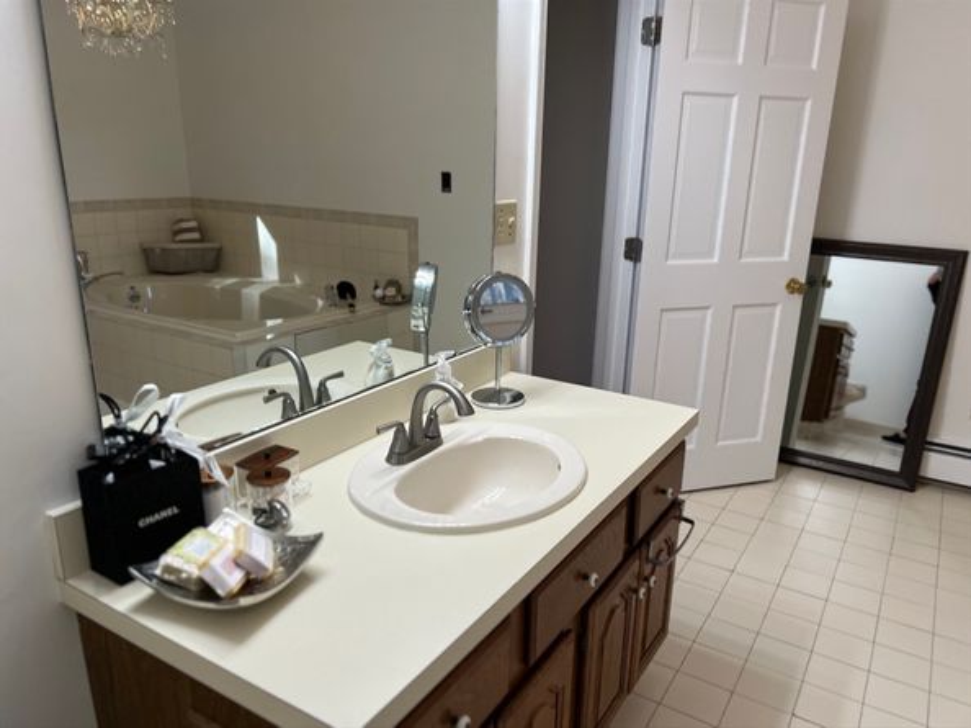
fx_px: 729
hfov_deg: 67.3
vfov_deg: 53.0
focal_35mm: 26
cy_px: 364
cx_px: 486
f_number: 1.5
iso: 64
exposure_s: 1/120
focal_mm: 5.7
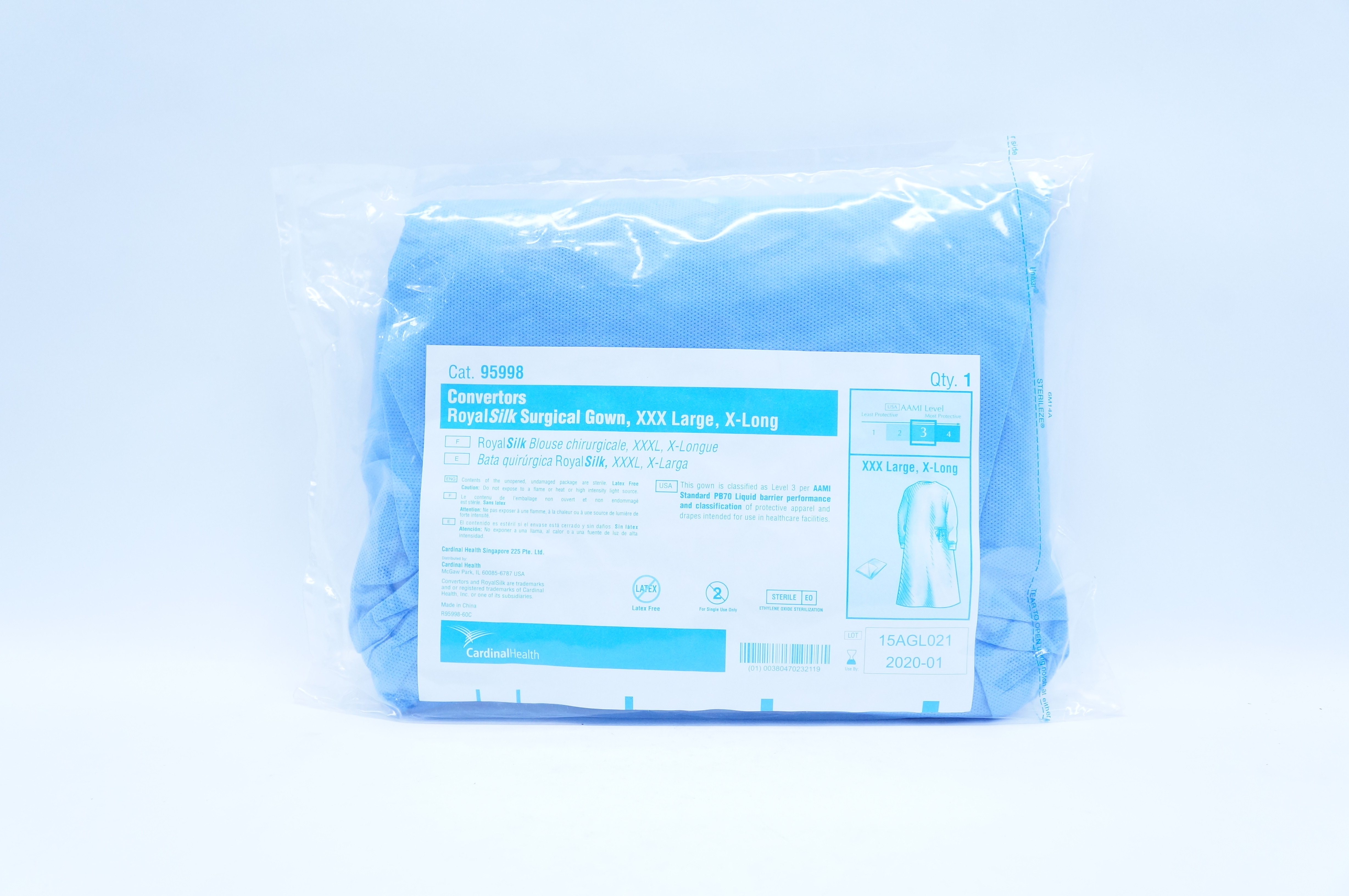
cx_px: 674
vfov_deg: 39.9
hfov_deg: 57.3
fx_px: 1235
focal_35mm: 33
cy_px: 448
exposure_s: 1/125
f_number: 5.6
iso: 800
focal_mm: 22
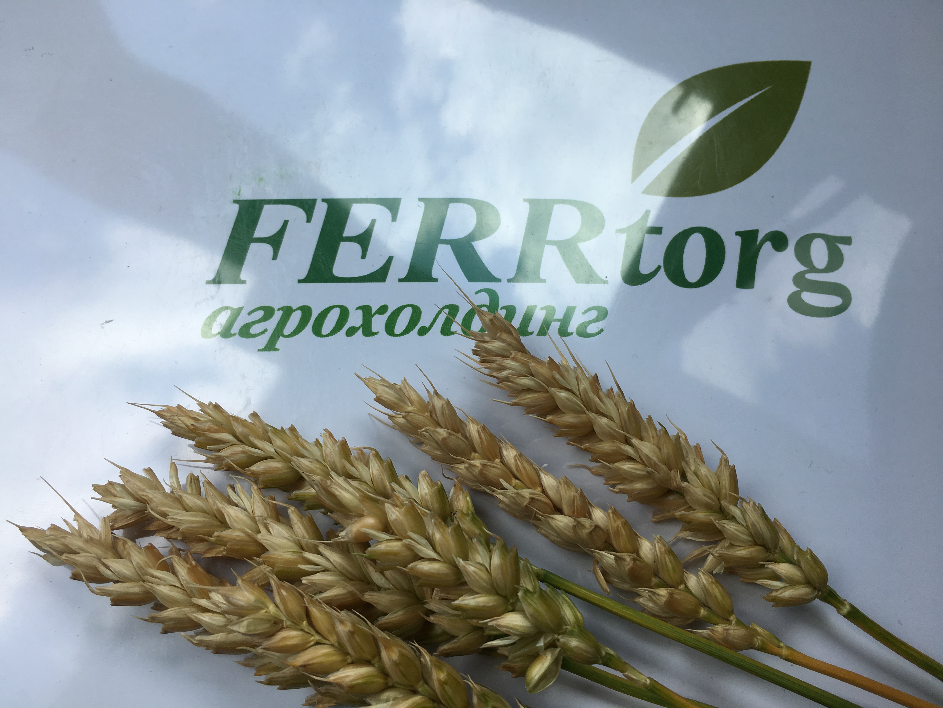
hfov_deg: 61.7
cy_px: 354
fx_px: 790
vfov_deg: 48.2
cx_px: 472
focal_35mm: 29
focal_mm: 4.15
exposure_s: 1/463
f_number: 2.2
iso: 25
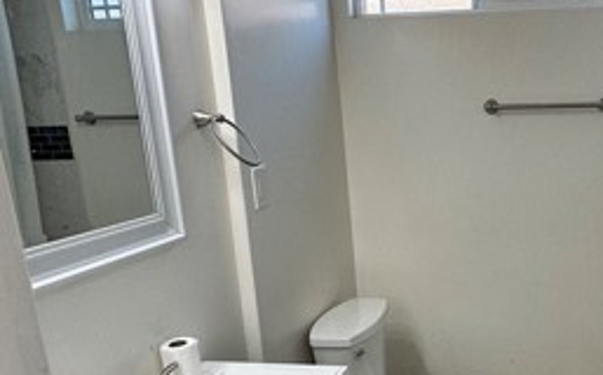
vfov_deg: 34.0
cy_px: 251
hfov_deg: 49.5
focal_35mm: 37
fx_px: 607
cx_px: 488
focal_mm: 2.22
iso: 125
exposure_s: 1/120
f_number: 2.2
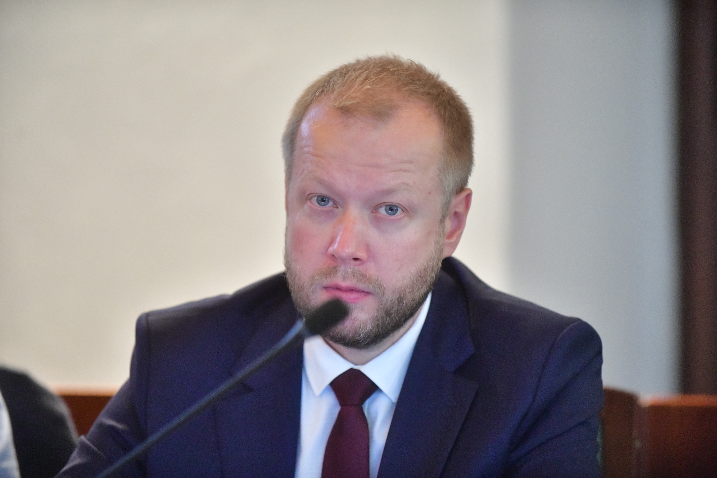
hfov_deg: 11.4
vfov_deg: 7.6
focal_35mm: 180
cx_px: 358
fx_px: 3585
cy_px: 239
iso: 6400
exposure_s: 1/400
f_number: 2.8
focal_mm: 180
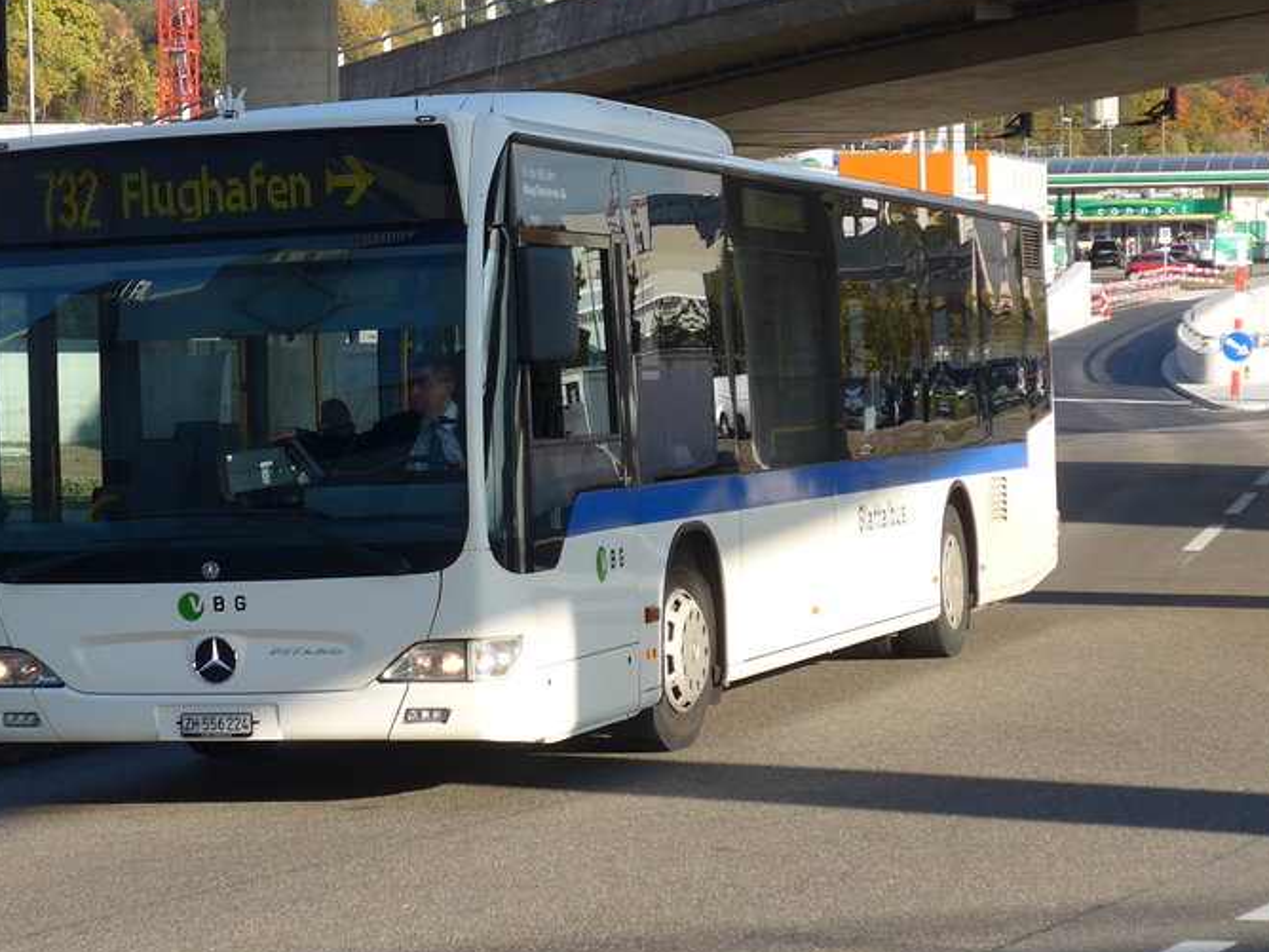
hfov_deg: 18.5
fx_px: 3886
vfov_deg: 14.0
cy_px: 435
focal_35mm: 106
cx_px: 399
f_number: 3.5
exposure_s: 1/500
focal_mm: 12
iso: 80
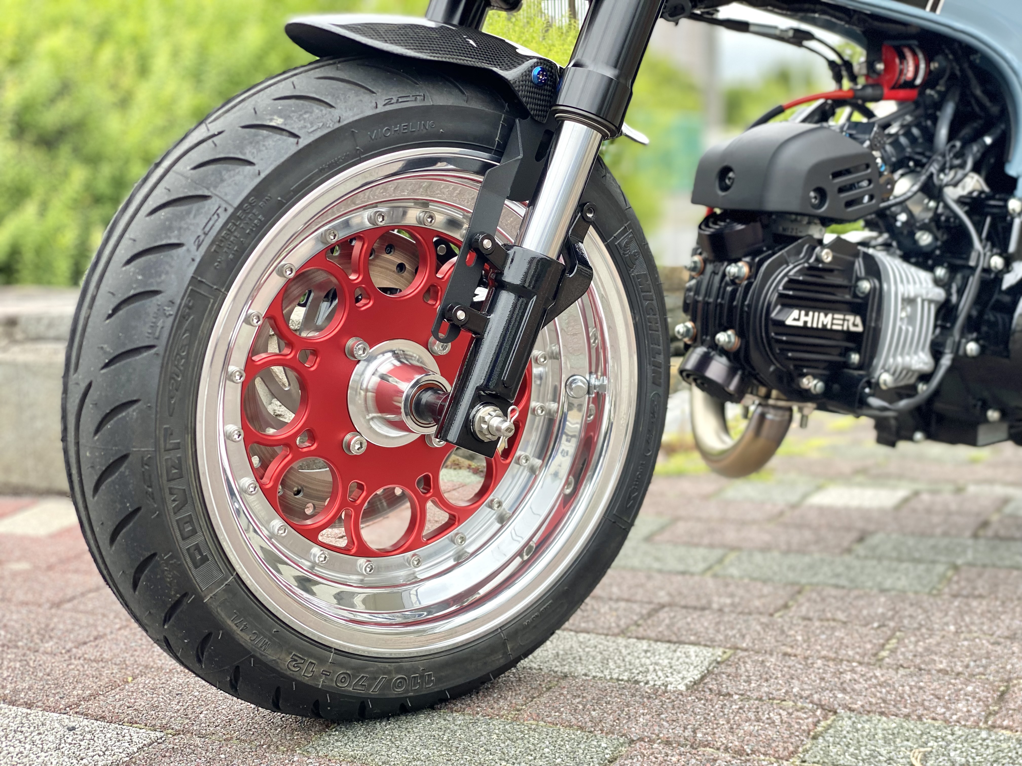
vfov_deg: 28.0
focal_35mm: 52
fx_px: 1535
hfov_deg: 36.8
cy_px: 383
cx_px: 511
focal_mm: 6
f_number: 2
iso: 32
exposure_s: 1/122
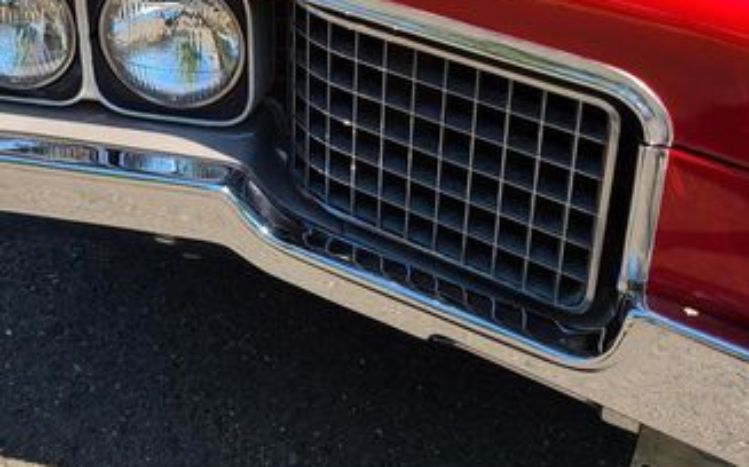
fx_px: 1102
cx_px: 293
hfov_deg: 37.4
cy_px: -14
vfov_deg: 22.9
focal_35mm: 54
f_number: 1.8
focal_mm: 5.4
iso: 40
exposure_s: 1/1321
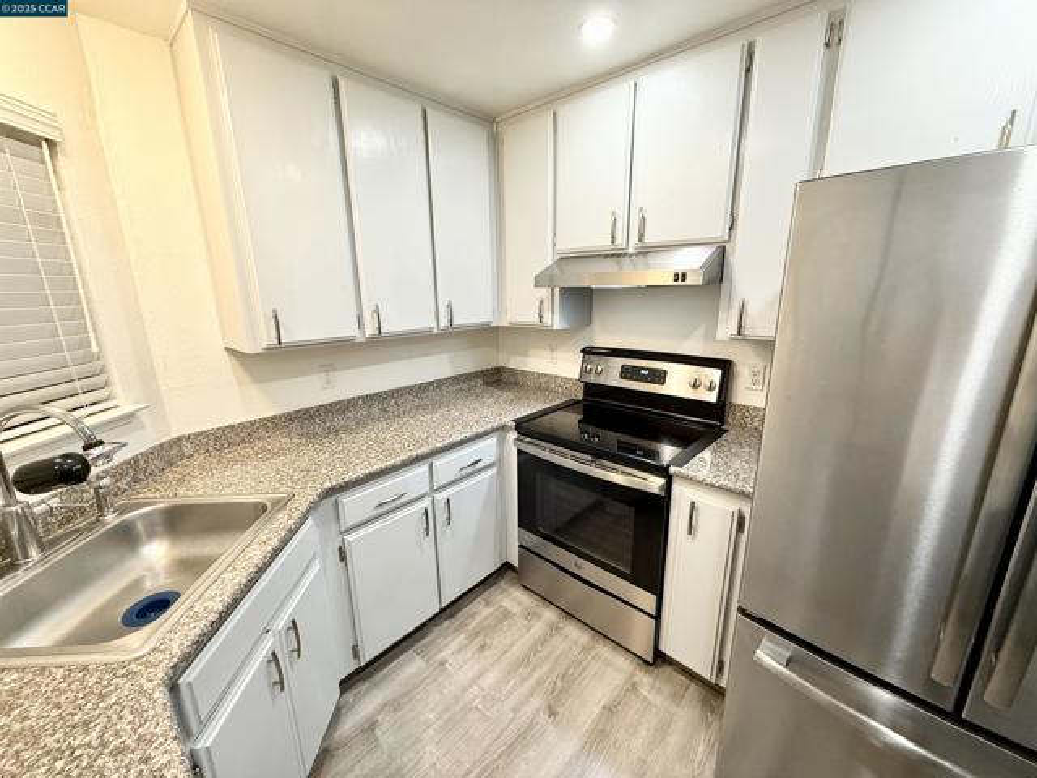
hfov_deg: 102.1
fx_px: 419
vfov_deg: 85.7
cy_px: 389
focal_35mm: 14
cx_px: 518
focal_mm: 2.22
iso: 200
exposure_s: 1/60
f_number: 2.2
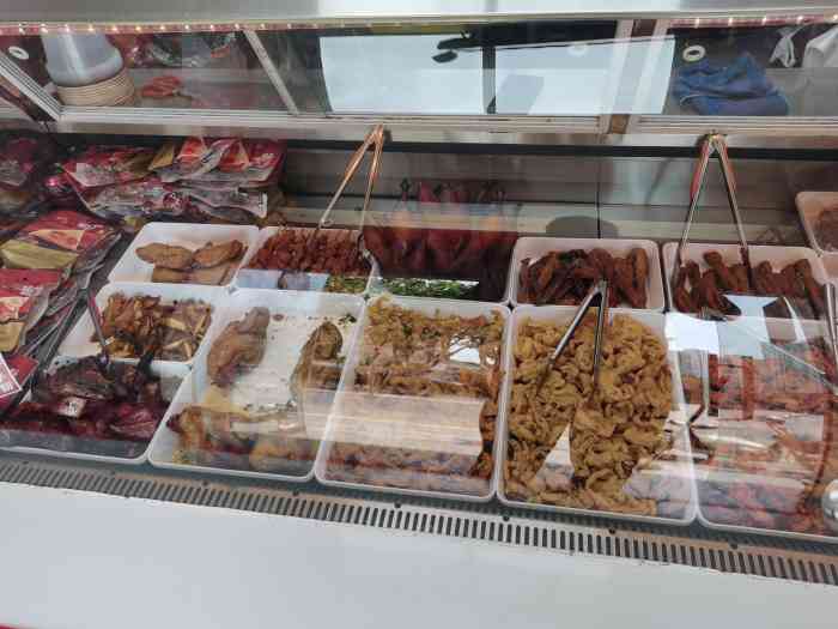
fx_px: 629
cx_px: 419
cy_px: 314
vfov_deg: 53.1
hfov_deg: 67.3
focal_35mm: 26
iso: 50
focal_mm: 5.58
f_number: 1.8
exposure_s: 1/233
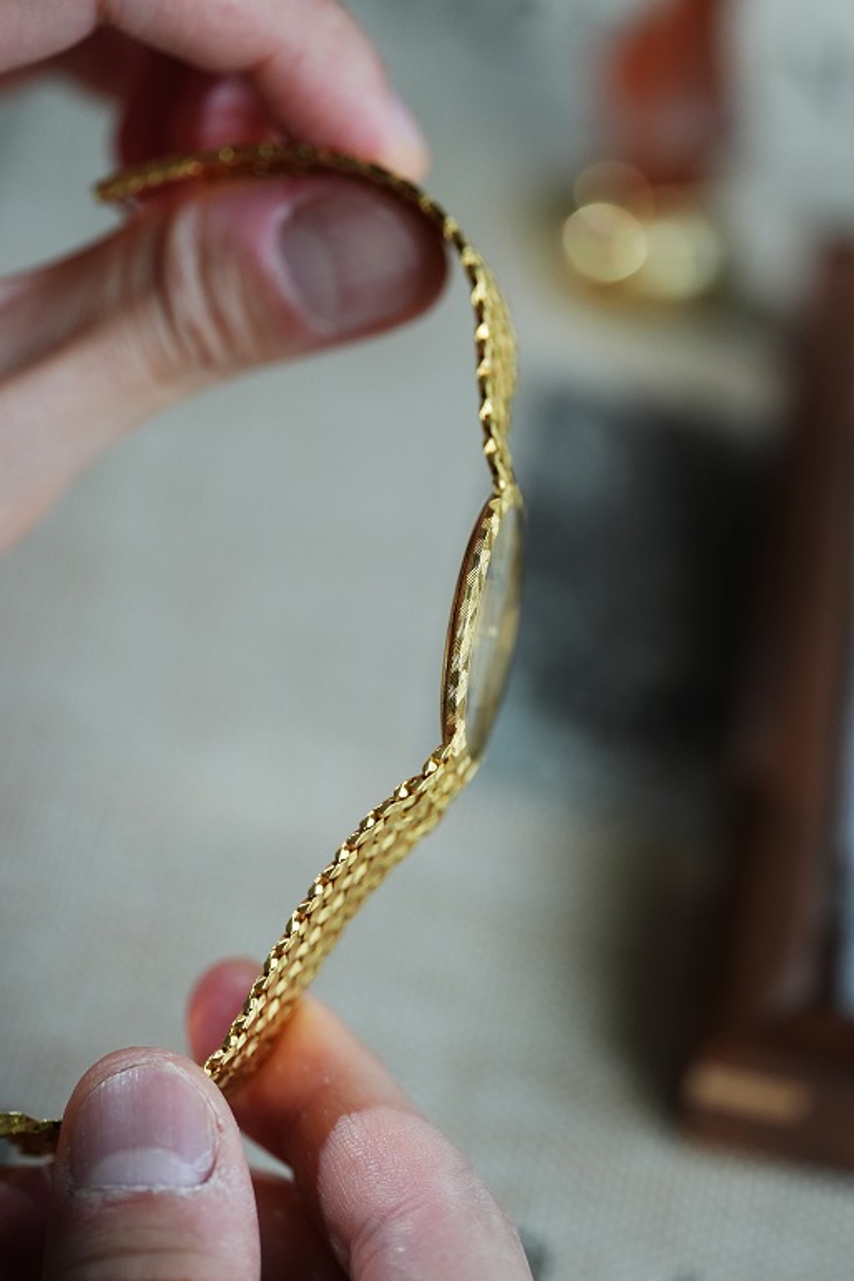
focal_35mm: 105
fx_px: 3736
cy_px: 640
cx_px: 427
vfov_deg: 19.5
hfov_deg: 13.0
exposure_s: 1/250
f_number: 2.8
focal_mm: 105
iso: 1250
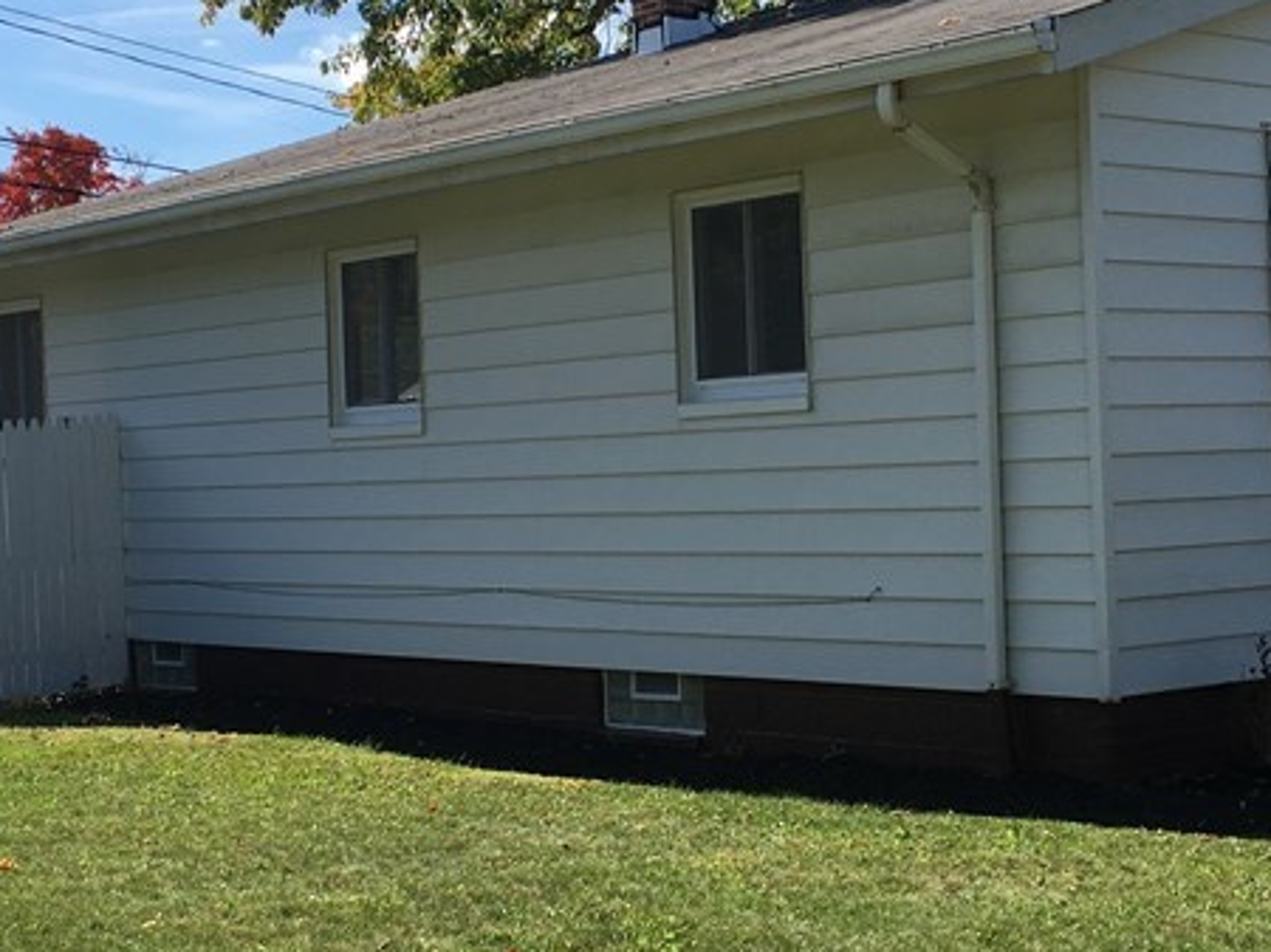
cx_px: 644
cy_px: 480
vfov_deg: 22.2
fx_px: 2422
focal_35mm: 66
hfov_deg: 29.4
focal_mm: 4.15
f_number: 2.2
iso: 25
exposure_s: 1/1350
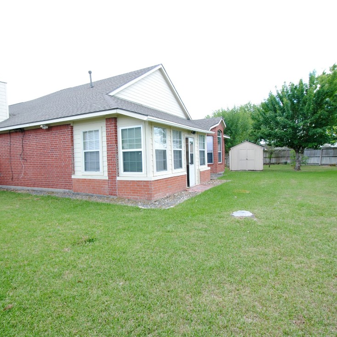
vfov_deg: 74.8
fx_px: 220
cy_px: 166
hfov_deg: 74.7
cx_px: 153
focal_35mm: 20
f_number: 4
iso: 100
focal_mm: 10
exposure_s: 1/160
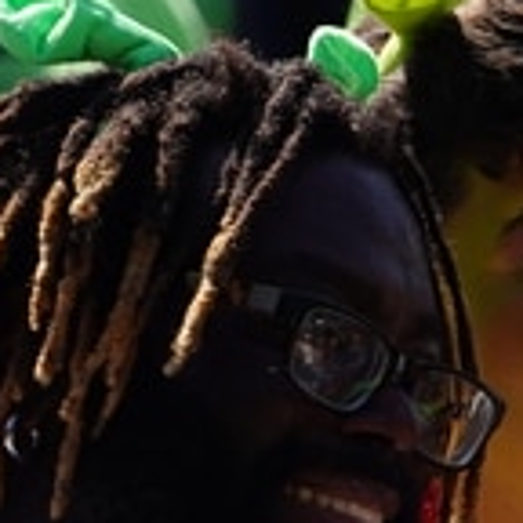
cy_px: 238
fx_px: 11777
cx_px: 734
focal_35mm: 689
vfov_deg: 2.5
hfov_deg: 2.5
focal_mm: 117
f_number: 5
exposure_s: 1/1000
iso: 250
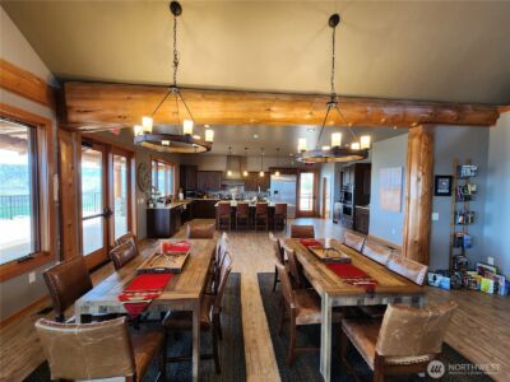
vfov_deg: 89.9
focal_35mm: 13
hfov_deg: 106.2
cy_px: 191
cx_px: 255
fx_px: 192
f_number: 2.2
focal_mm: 2.2
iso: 200
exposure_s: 1/60
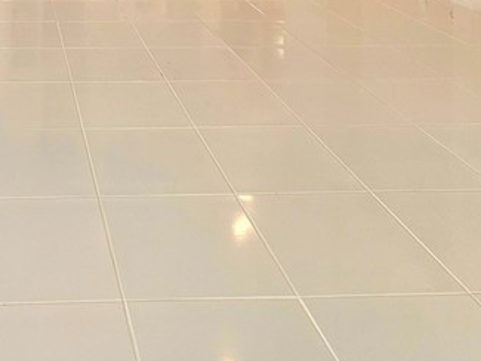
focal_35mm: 41
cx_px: 33
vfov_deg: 25.3
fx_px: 570
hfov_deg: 41.5
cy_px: -198
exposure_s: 1/208
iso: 160
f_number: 2.2
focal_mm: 2.2
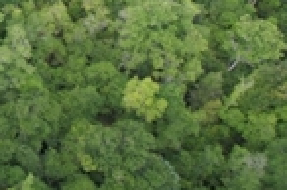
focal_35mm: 68
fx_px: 541
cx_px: -136
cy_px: -90
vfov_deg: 18.0
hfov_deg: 23.9
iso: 100
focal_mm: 8.38
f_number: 2.8
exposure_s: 1/350
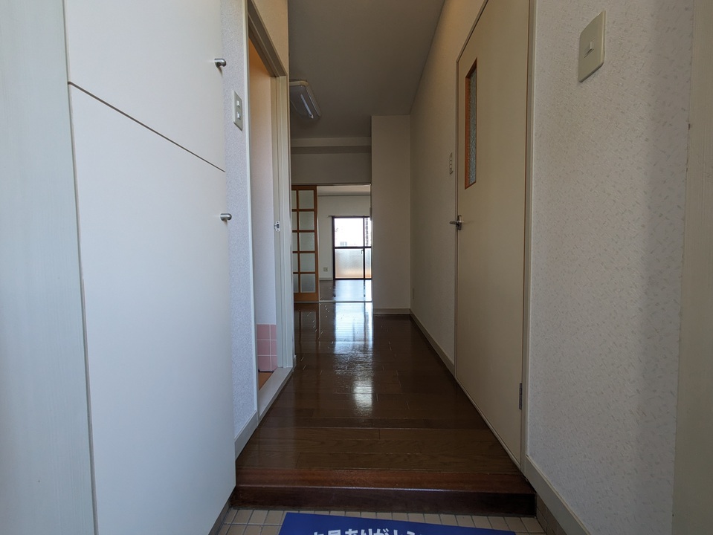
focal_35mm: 14
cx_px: 356
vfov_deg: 85.7
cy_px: 268
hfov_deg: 102.0
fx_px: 288
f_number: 2.2
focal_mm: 1.83
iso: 63
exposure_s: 1/120
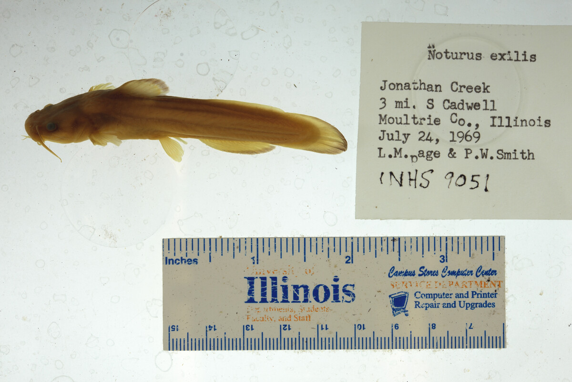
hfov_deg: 33.4
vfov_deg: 22.6
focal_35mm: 60
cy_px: 191
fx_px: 954
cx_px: 286
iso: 100
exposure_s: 1/200
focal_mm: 60
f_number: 10
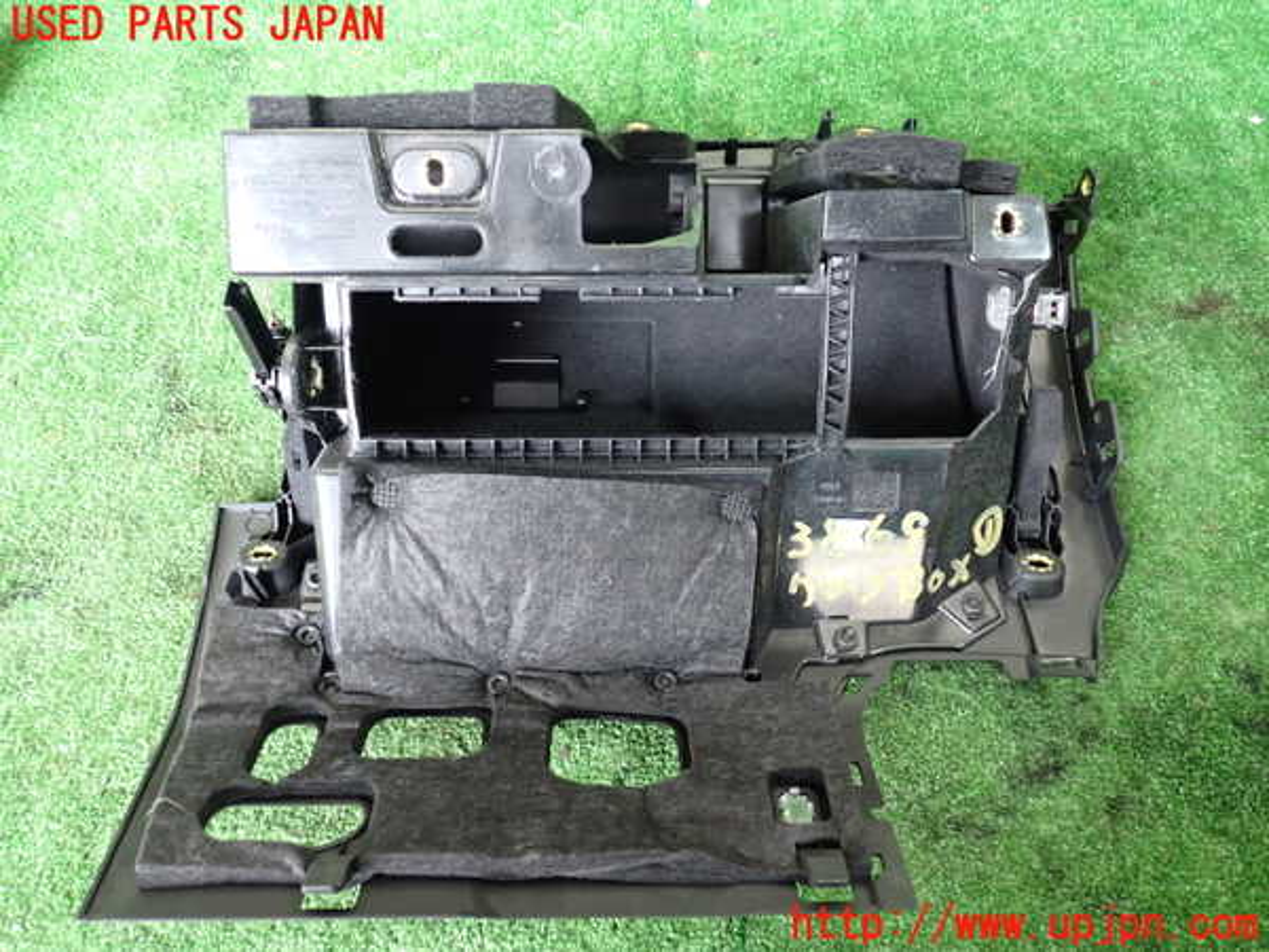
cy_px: 476
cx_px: 634
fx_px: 1100
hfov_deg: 60.0
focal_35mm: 30
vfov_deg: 46.8
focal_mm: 5.4
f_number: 2.3
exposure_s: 1/30
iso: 640
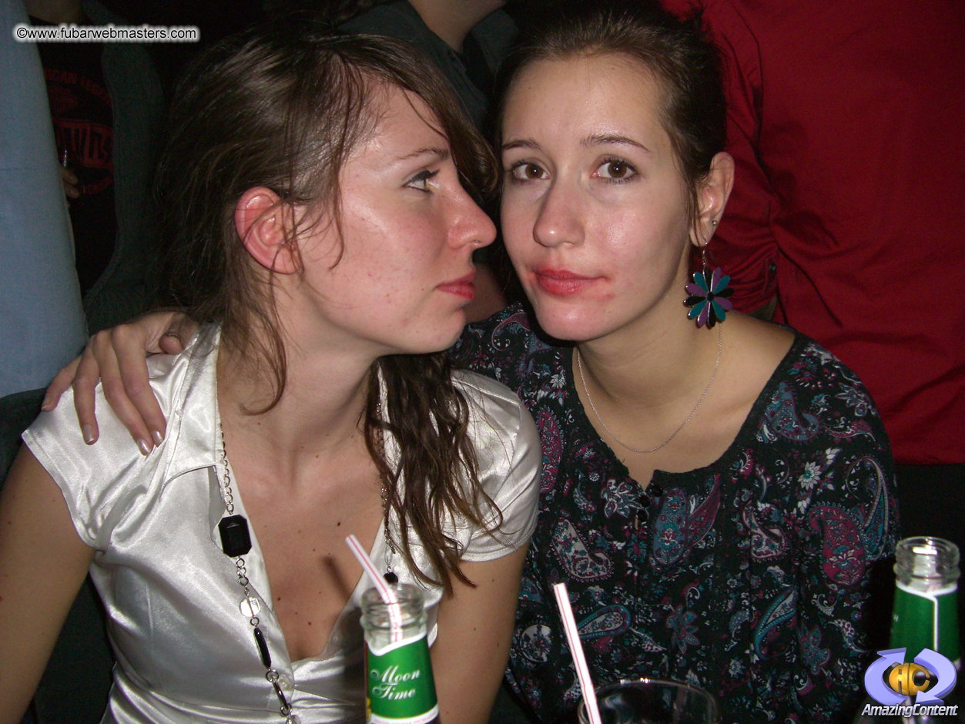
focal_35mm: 38
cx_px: 482
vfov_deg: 37.7
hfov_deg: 49.0
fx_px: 1059
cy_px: 362
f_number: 2.8
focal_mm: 7.9
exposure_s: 1/60
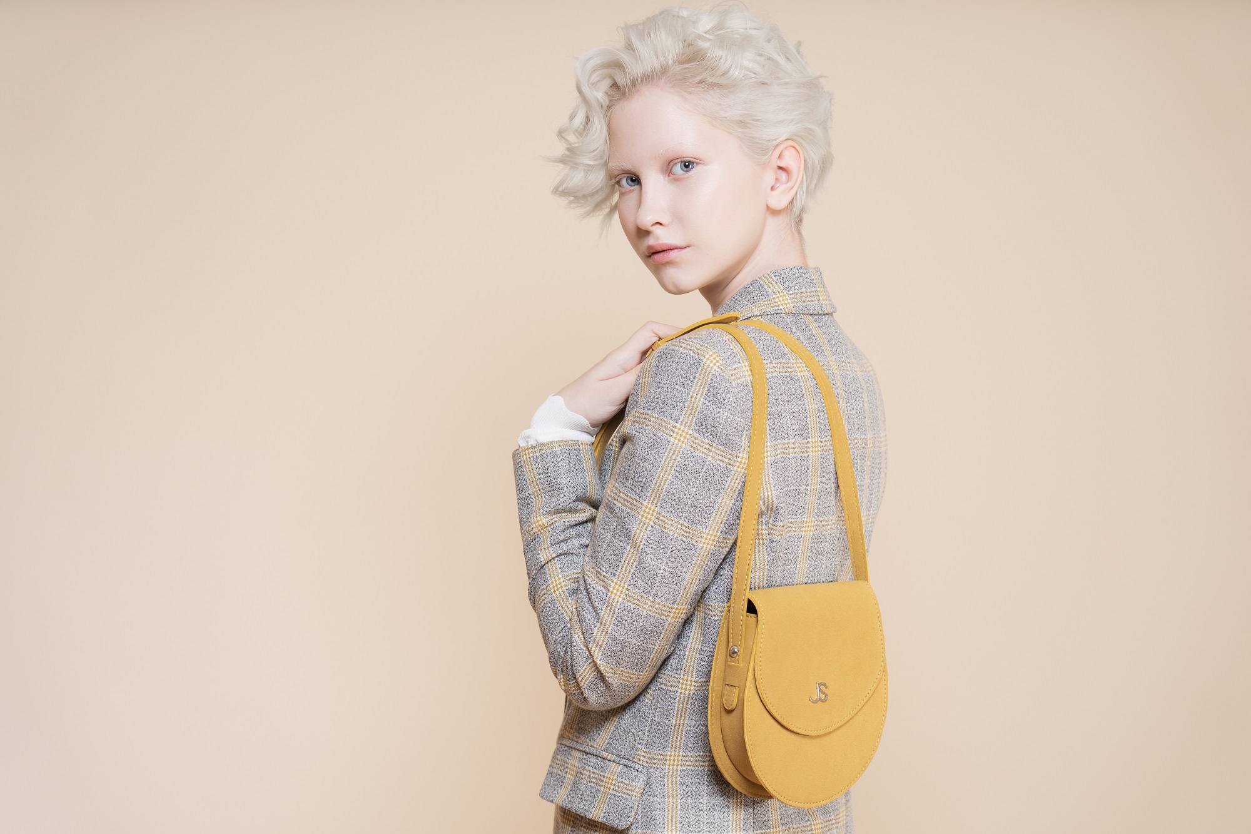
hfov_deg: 22.9
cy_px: 417
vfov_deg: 15.4
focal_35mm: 89
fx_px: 3092
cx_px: 626
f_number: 4.5
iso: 100
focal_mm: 89
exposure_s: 1/200
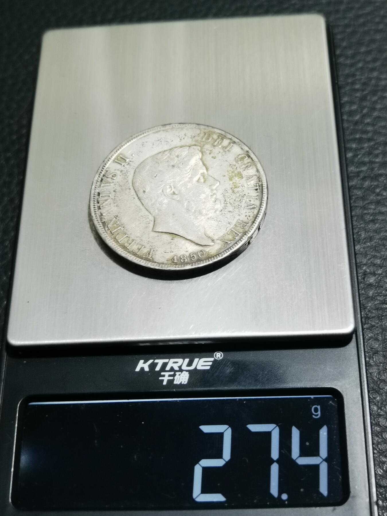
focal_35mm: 55
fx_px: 820
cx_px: 194
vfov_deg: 34.9
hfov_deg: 26.6
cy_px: 258
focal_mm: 6.67
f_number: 1.9
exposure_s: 1/100
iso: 160
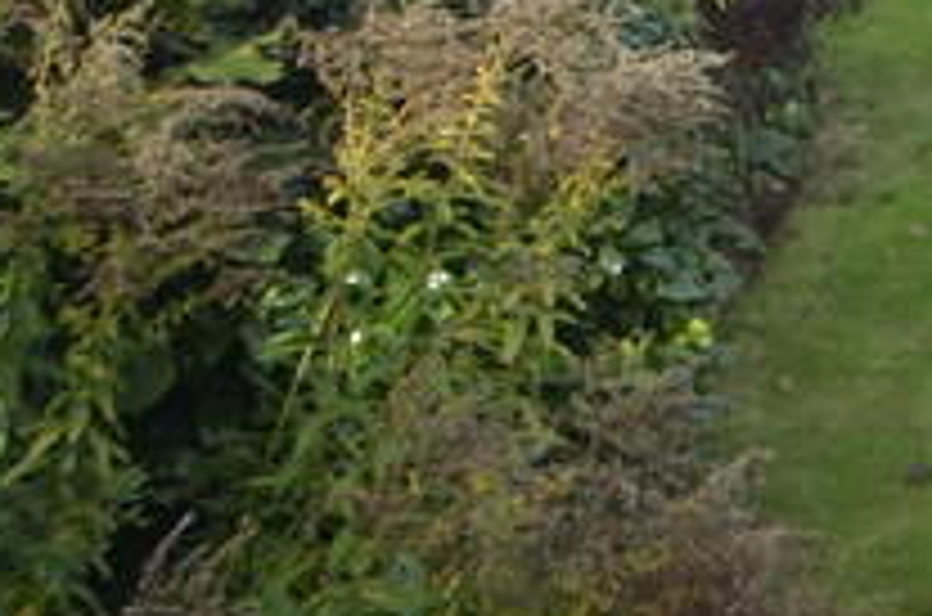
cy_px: -207
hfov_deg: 16.0
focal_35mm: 96
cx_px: 1918
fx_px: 2492
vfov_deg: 13.5
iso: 200
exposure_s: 1/250
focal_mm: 13
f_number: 8
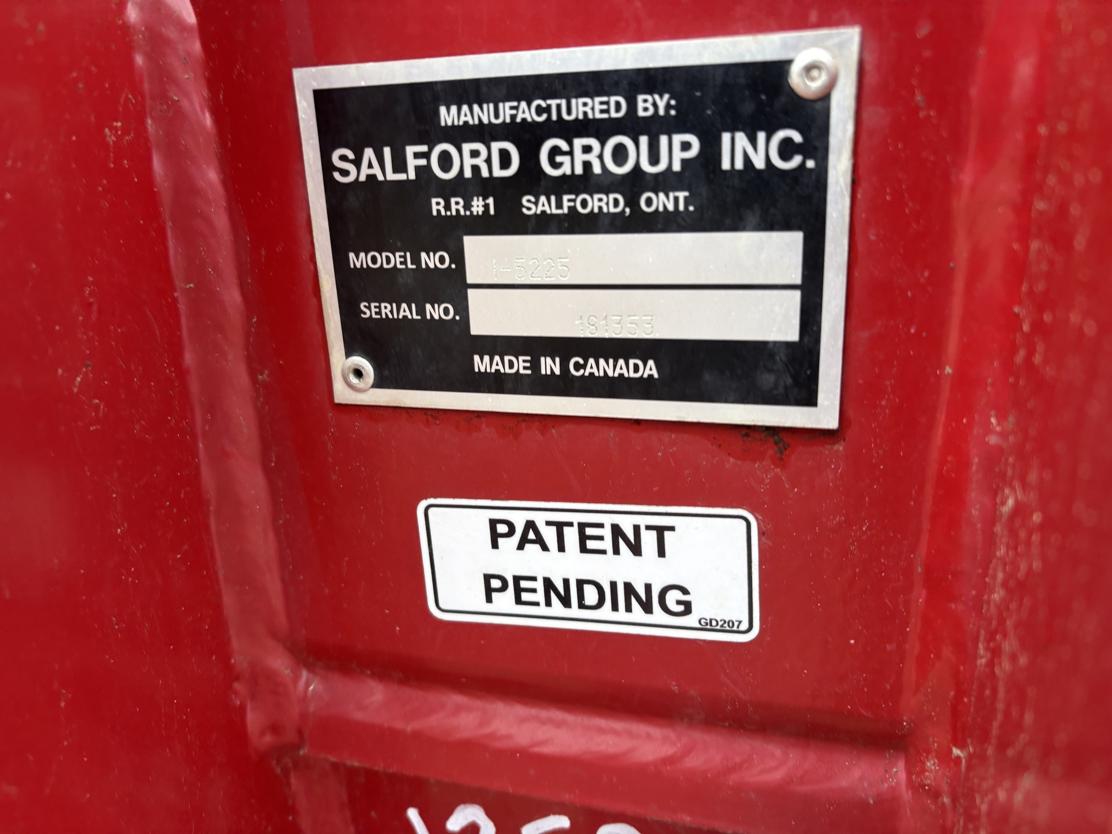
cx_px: 556
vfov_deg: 53.1
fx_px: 835
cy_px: 417
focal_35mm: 26
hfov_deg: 67.3
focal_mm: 5.96
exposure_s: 1/152
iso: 40
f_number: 1.6
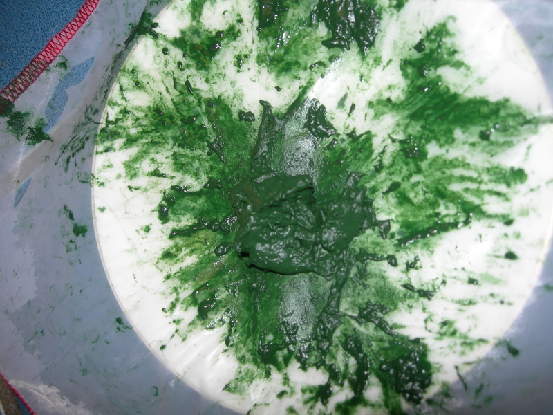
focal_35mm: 38
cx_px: 276
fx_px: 607
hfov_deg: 49.0
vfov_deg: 37.7
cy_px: 208
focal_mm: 7.8
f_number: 2.8
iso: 50
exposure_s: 1/60.1
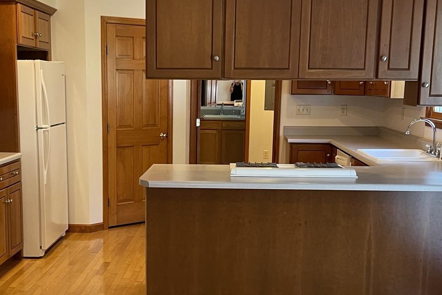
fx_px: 651
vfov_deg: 25.4
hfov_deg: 37.3
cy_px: 188
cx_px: 168
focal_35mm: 53
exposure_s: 1/60
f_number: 1.6
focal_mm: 5.1
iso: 200
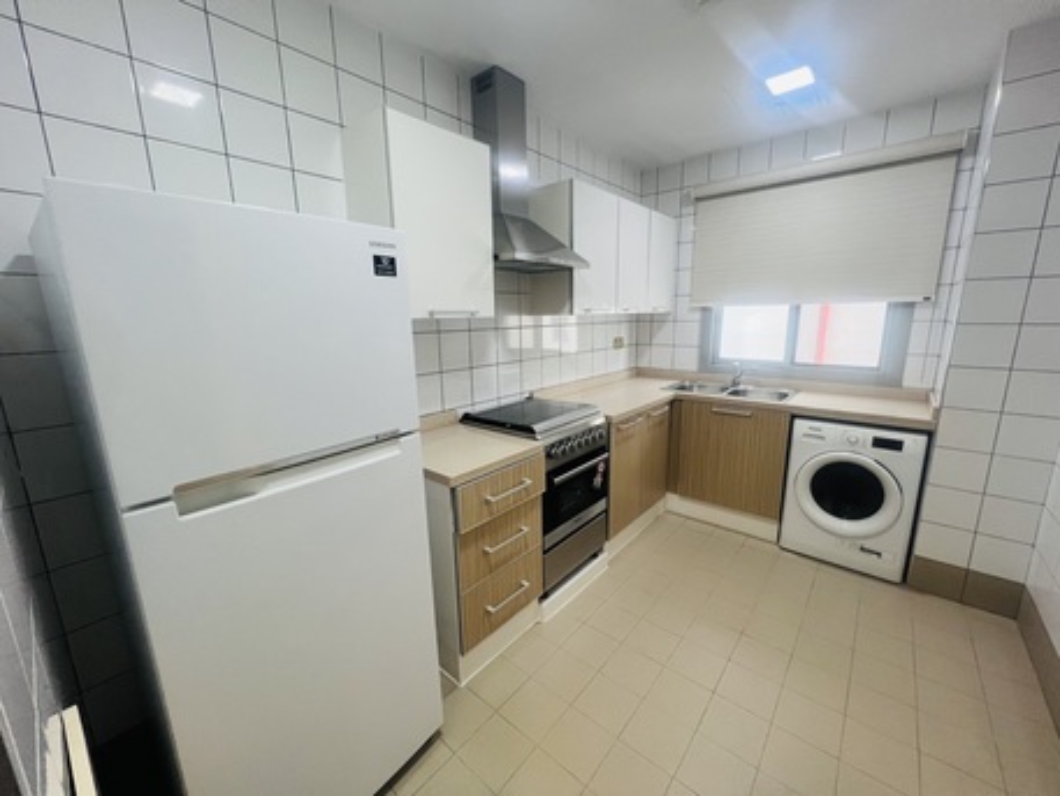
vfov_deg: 89.9
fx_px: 398
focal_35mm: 13
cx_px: 530
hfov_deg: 106.2
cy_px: 398
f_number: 1.8
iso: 250
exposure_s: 1/99
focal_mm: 1.57
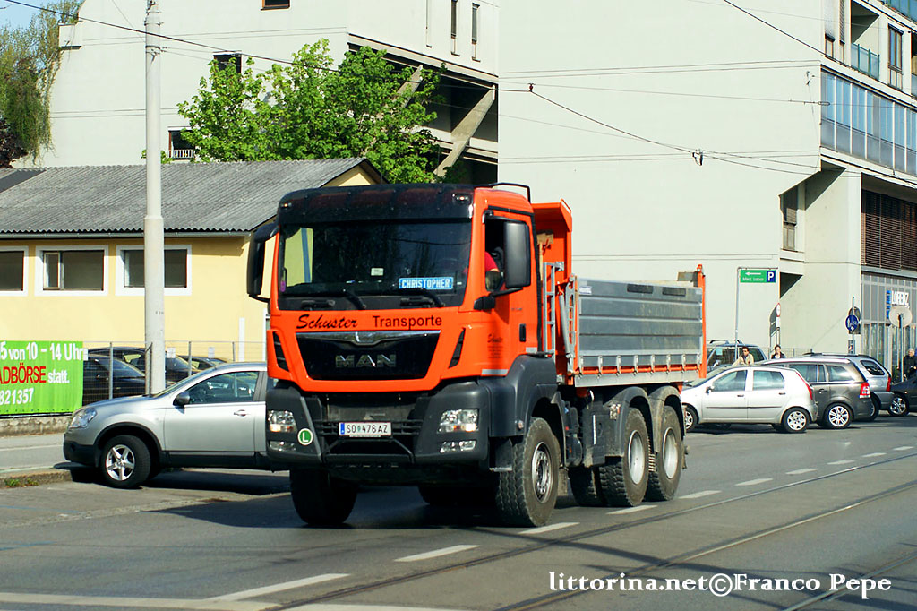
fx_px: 2101
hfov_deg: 24.6
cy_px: 306
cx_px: 458
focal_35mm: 82
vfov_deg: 16.5
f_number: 6.3
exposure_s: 1/640
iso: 200
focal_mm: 55
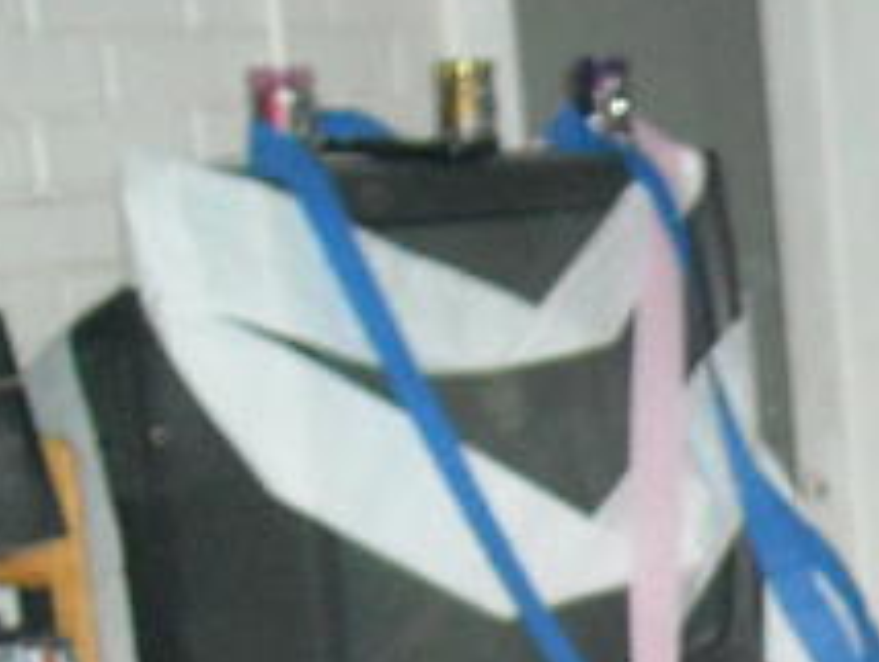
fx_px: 3737
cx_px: 1487
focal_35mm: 147
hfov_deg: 12.5
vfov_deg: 9.6
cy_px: 1203
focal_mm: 5.7
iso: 455
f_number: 2.8
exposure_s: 1/60
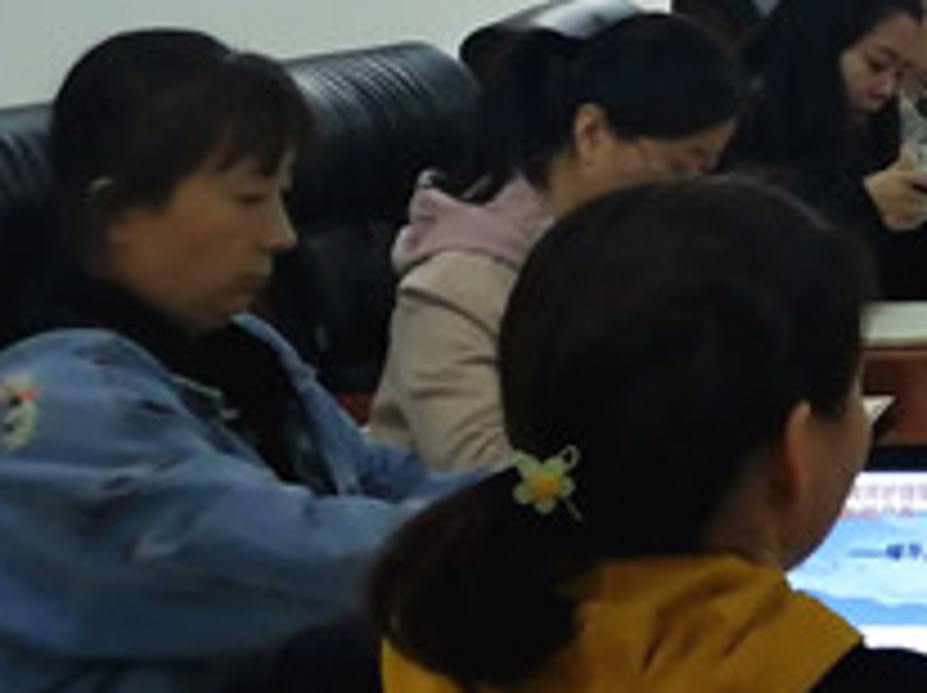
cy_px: -99
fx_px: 2809
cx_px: 1593
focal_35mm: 105
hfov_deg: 16.2
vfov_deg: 13.7
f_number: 1.8
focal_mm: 3.96
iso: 125
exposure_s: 1/60
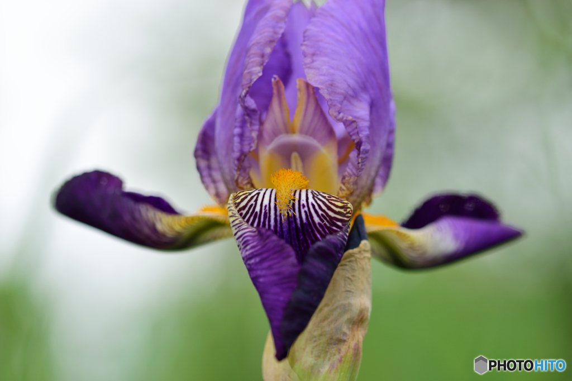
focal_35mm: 158
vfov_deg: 8.7
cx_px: 286
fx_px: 2502
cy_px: 190
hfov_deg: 13.0
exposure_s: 1/400
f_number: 5
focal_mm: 105
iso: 100
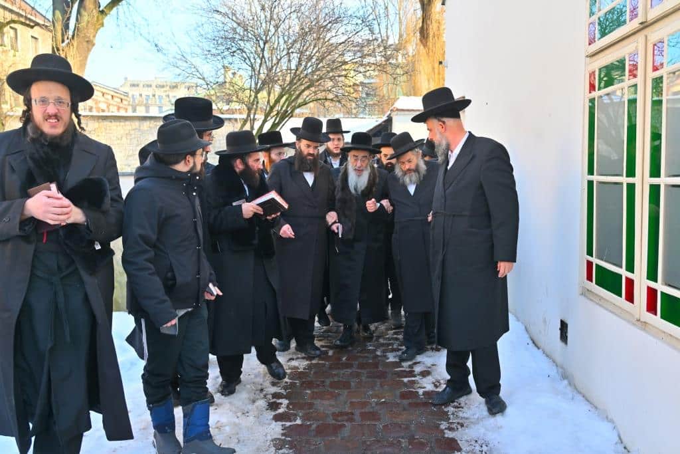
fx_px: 567
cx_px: 340
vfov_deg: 43.6
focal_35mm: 30
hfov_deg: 61.9
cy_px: 227
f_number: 4
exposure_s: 1/200
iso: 125
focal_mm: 30
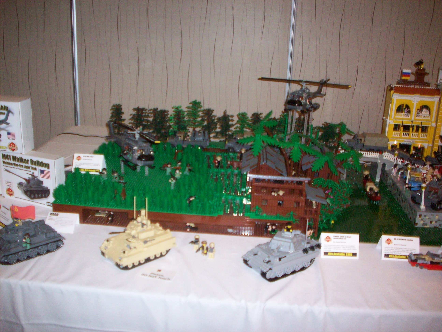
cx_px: 221
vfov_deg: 38.7
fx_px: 472
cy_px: 166
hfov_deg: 50.1
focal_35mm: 37
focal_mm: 6.2
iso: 200
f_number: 2.8
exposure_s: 1/64
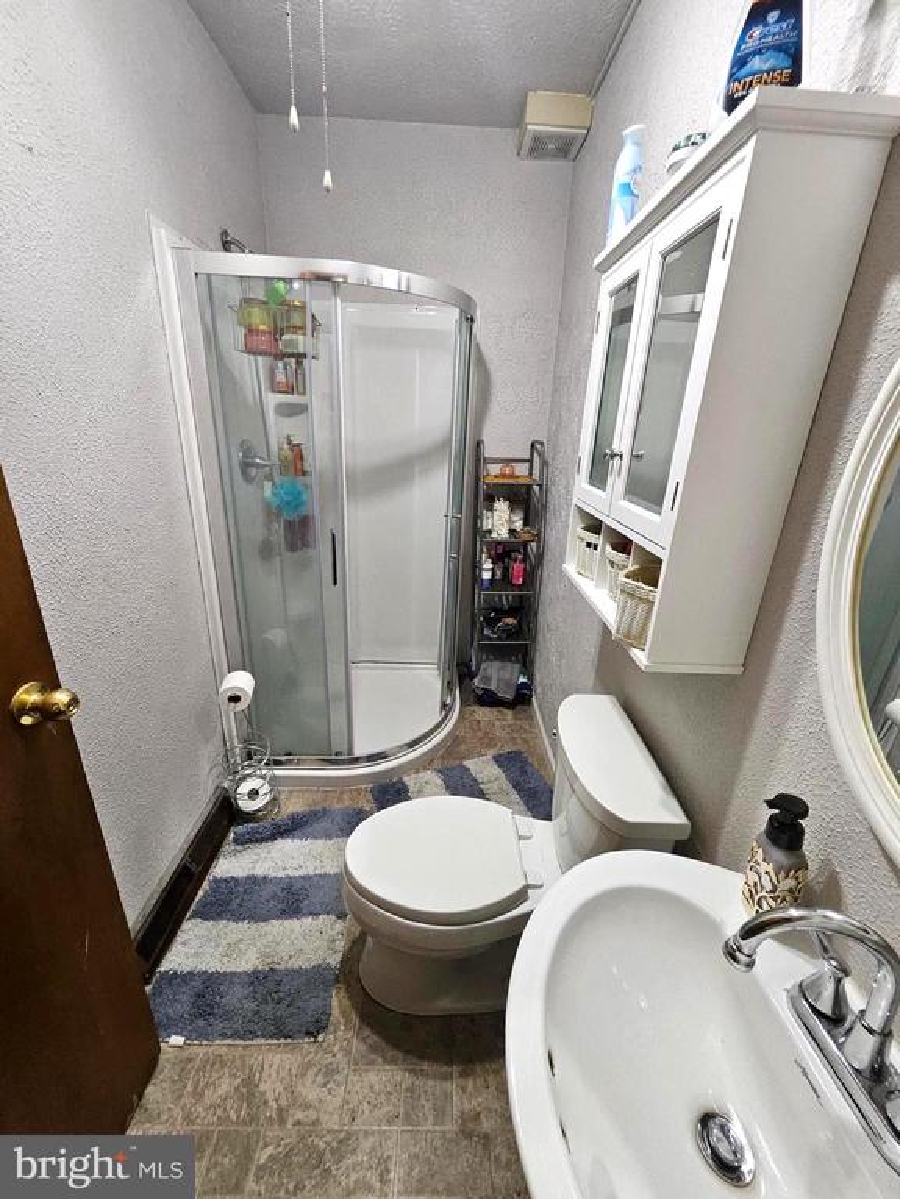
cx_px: 450
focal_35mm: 13
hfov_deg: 89.9
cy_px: 600
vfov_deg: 106.2
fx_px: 451
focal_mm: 1.74
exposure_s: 1/40
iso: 320
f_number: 2.2
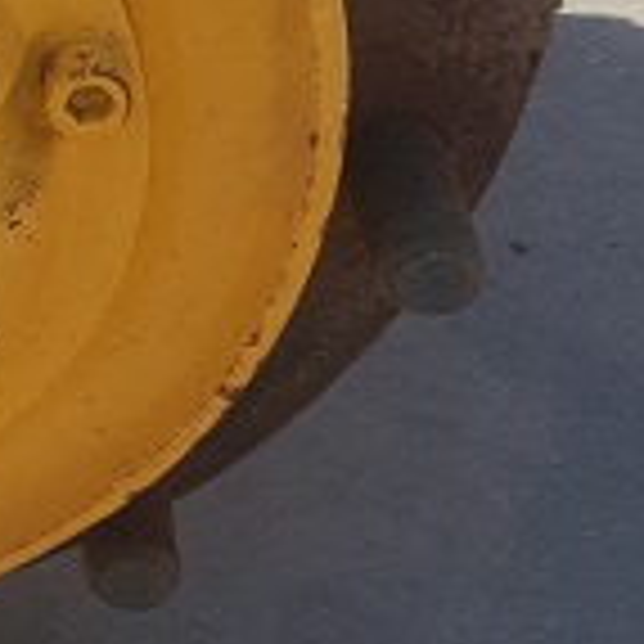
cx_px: -347
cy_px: 333
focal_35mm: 104
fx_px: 2189
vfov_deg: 16.7
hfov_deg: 15.4
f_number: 1.7
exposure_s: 1/1216
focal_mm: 4.2
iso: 40
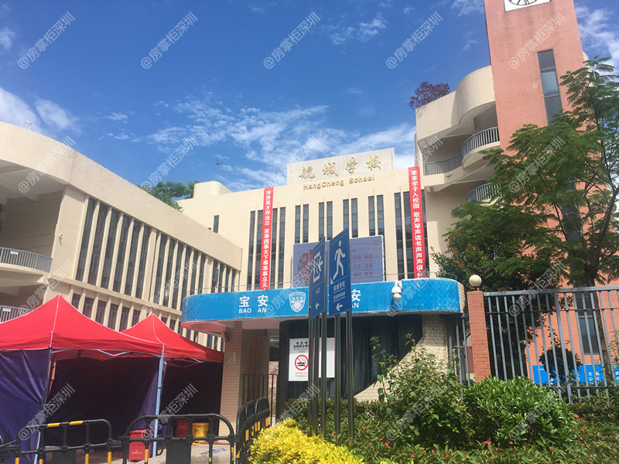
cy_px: 232
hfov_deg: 61.7
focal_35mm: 29
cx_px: 310
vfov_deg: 48.2
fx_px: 519
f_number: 2.2
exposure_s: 1/1789
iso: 25
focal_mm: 4.15
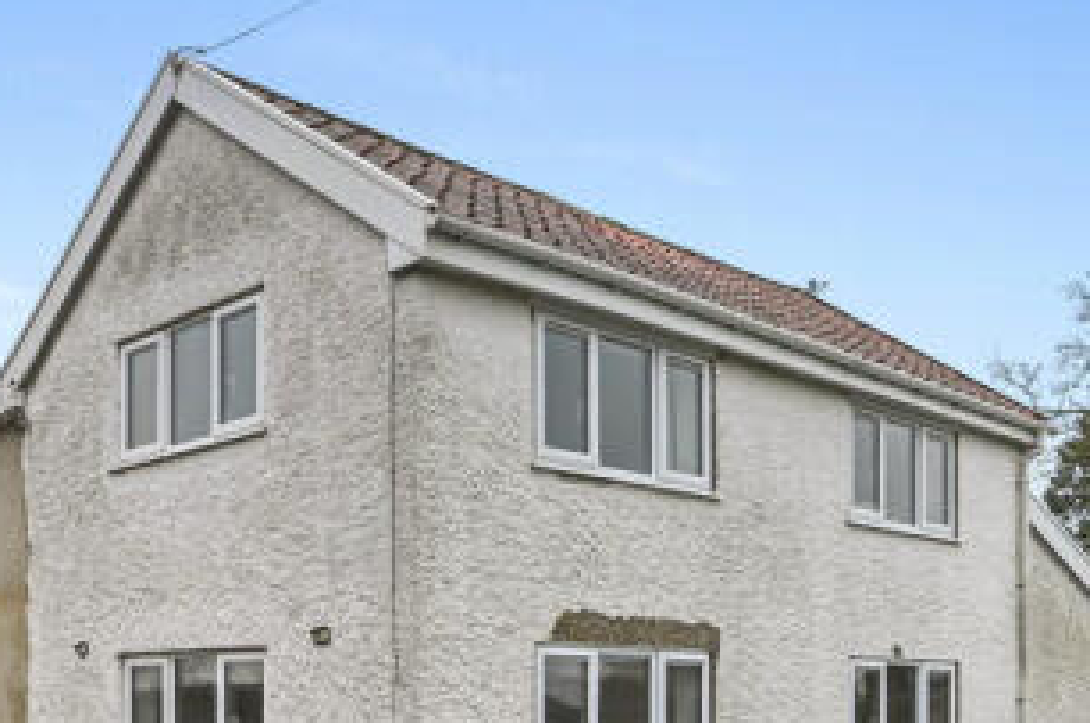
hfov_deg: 61.9
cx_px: 492
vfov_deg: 42.6
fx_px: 907
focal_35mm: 30
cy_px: 506
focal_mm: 14
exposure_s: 1/125
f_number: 8
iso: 400
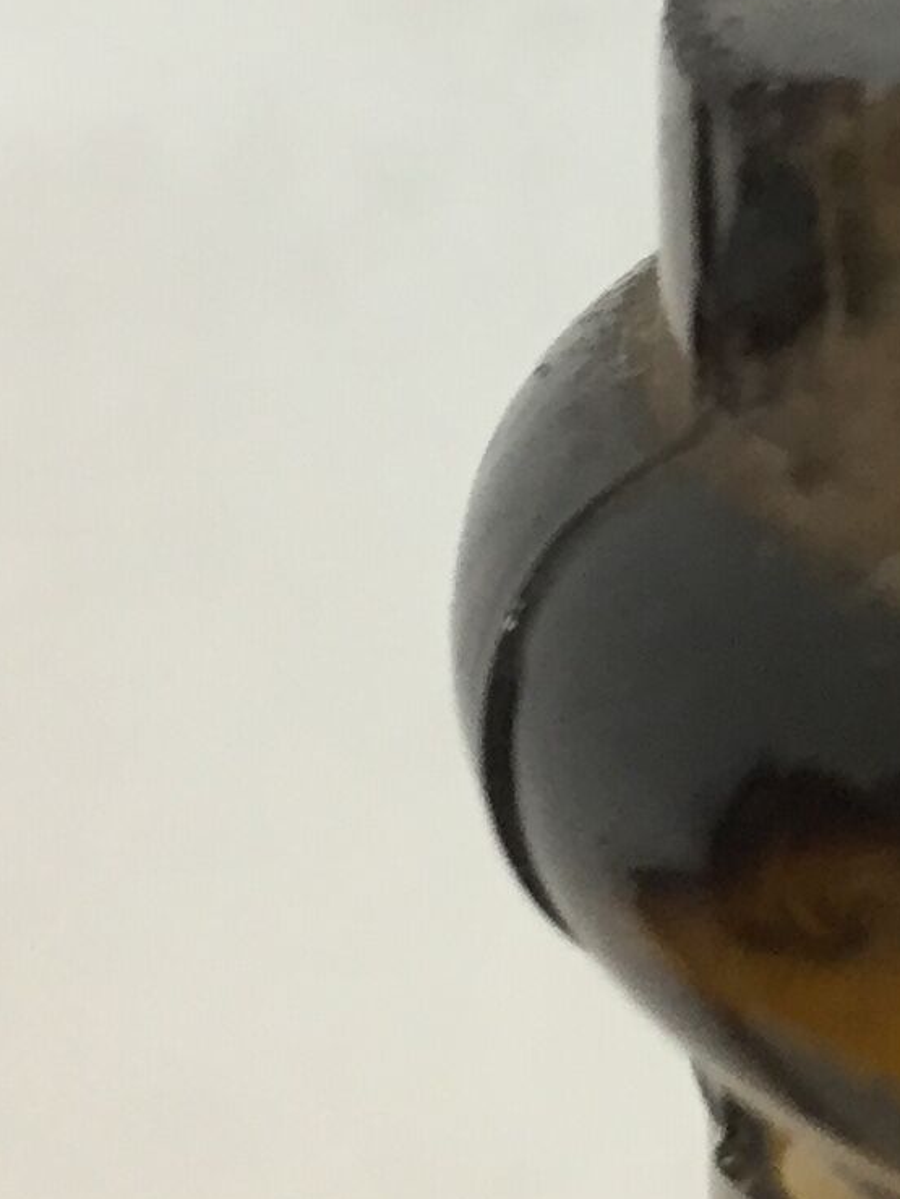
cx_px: 1039
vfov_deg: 15.2
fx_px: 4437
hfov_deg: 11.4
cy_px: 52
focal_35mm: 128
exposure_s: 1/33
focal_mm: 4.15
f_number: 2.2
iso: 160
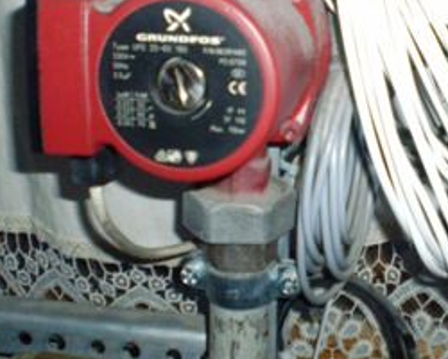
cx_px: 321
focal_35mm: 63
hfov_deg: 29.7
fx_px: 835
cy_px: 86
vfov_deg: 23.9
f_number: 3.1
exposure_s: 1/8
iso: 800
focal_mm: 6.3
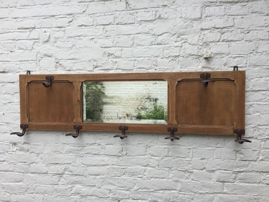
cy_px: 101
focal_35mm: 29
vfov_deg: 48.2
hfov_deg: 61.7
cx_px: 134
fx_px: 225
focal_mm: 4.15
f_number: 2.2
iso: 32
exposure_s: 1/670
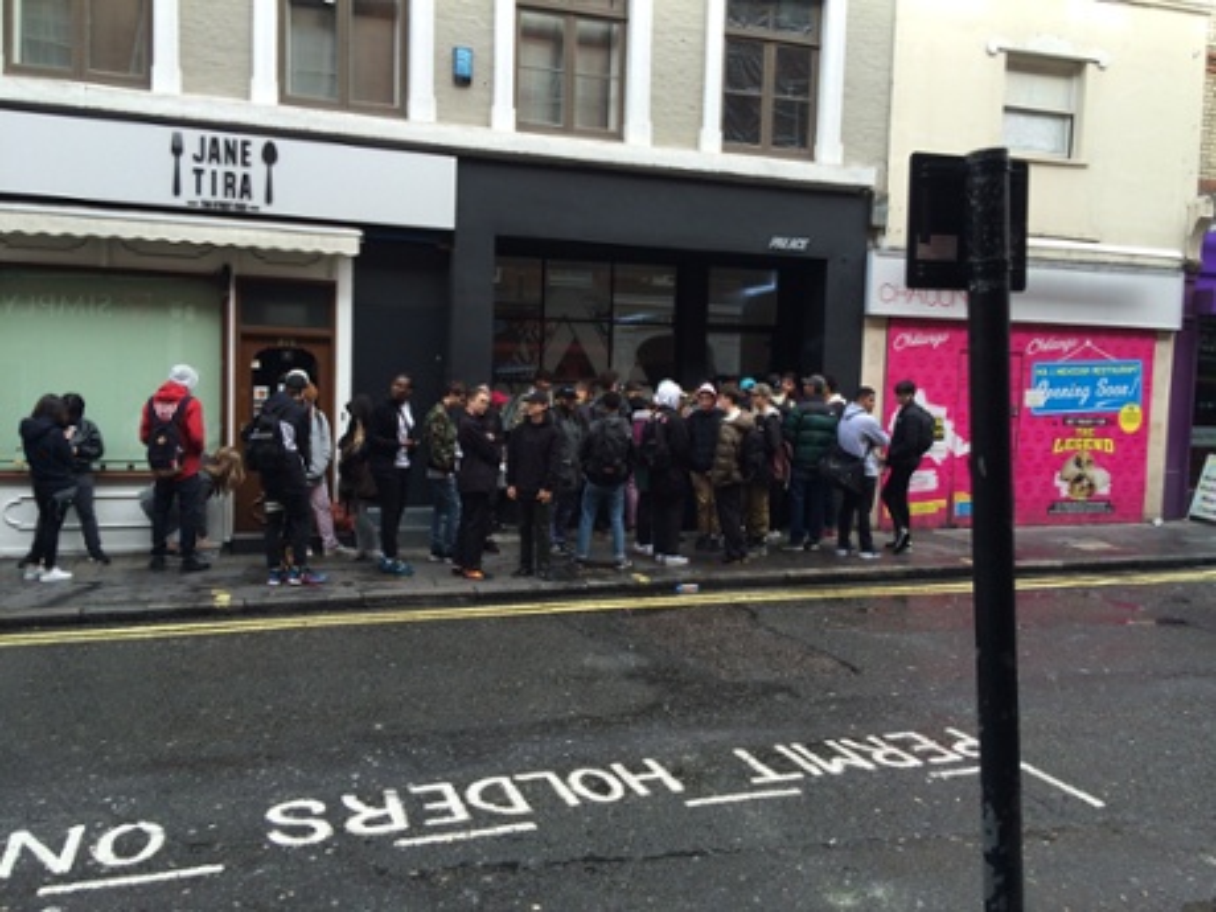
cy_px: 456
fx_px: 1019
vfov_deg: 48.2
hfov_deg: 61.7
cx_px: 608
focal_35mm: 29
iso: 32
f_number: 2.2
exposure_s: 1/436
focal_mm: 4.15
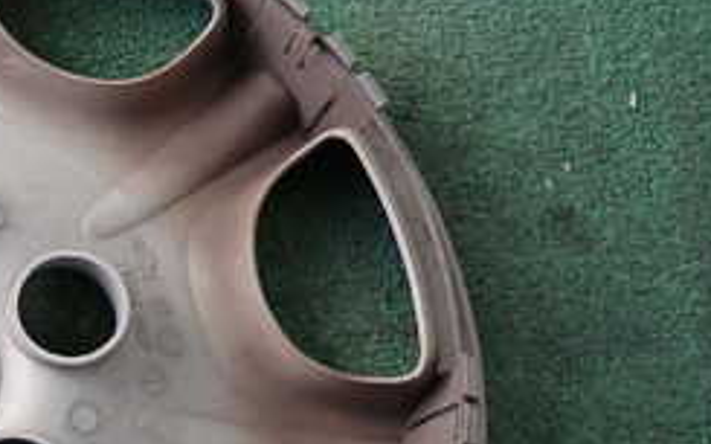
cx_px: -102
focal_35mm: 65
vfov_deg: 19.4
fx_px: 1259
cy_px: 453
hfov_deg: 28.2
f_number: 2
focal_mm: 4.5
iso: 100
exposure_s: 1/80
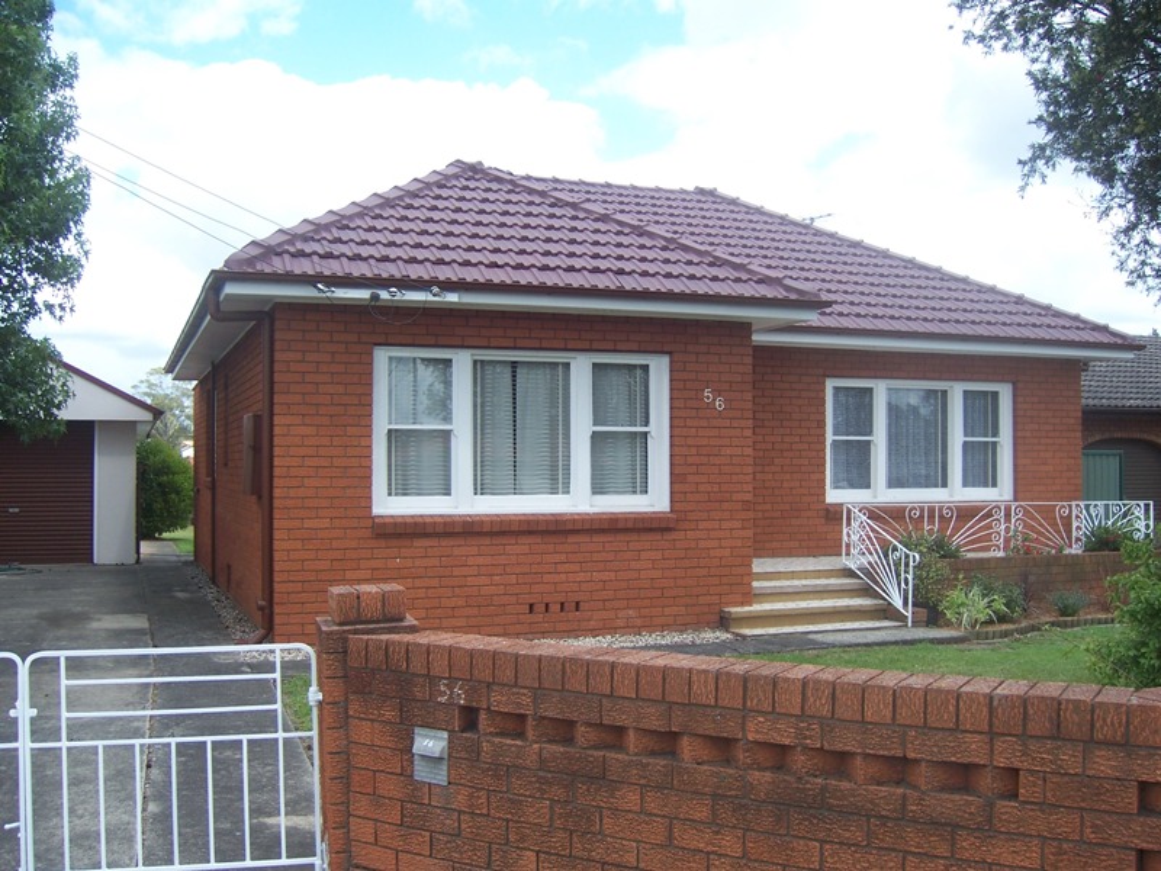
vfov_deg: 39.7
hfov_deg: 51.4
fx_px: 1207
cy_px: 436
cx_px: 580
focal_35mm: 36
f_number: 2.8
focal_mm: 6.2
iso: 80
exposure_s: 1/500
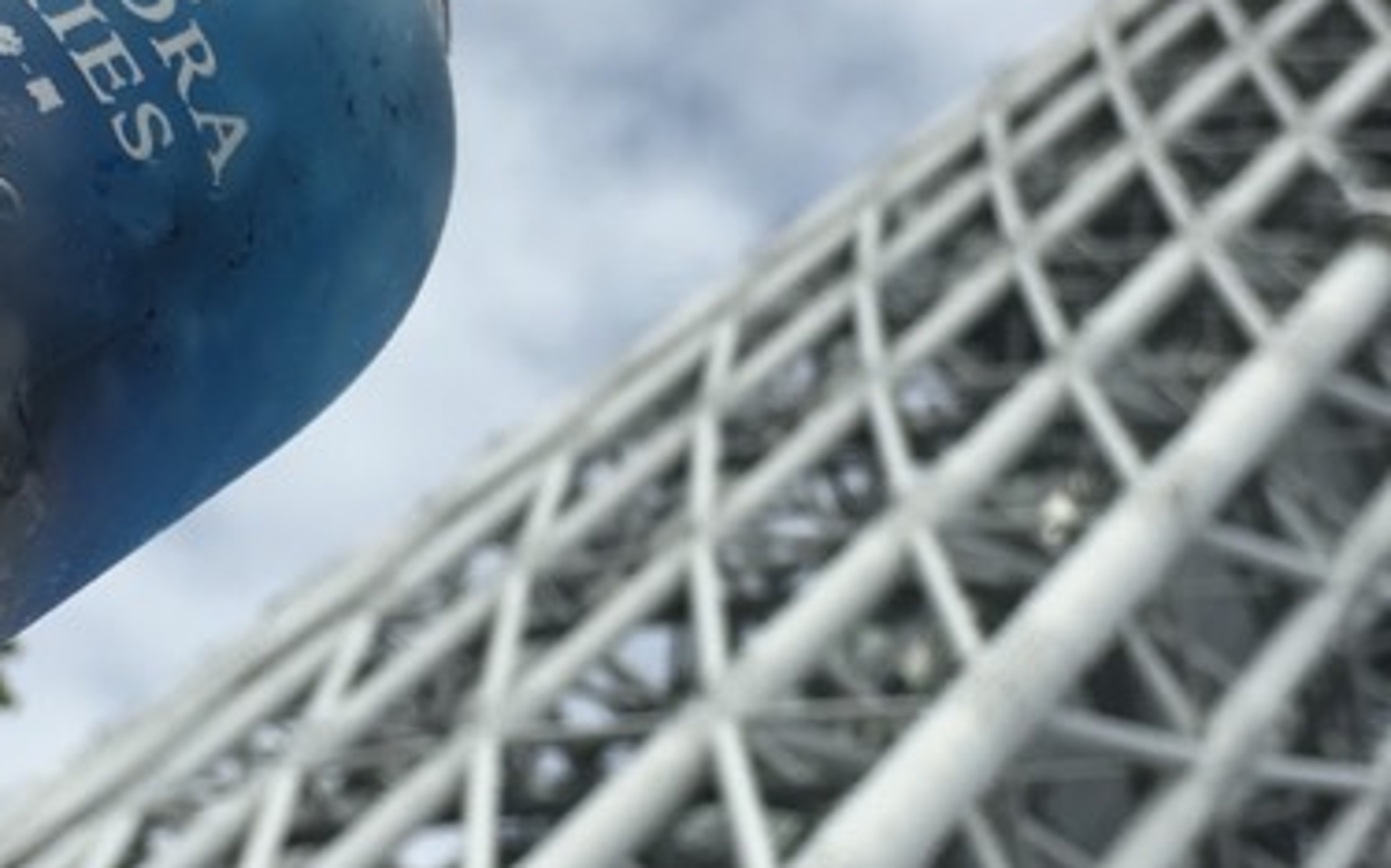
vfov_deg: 15.5
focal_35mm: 84
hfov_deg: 24.6
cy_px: 367
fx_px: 3183
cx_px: 619
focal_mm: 4.15
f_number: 2.2
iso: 25
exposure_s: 1/1832
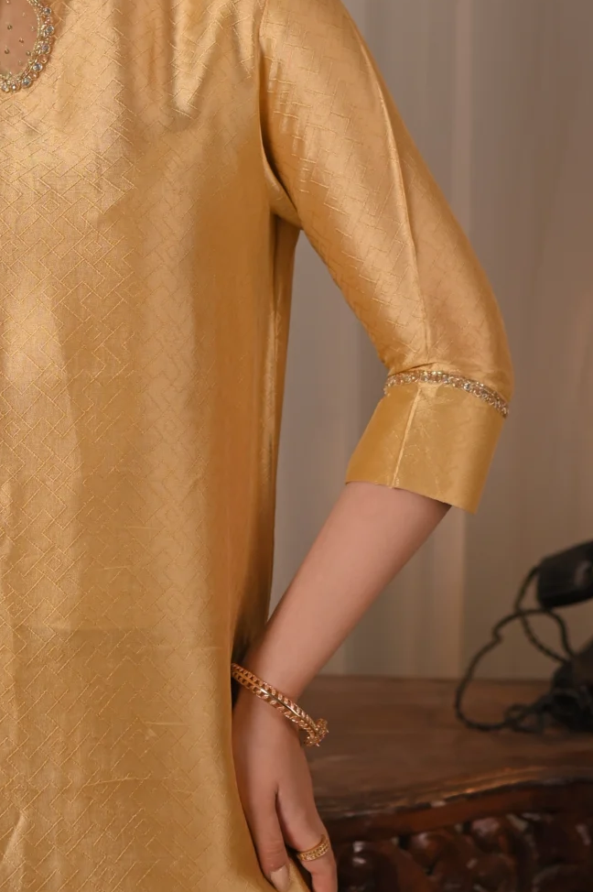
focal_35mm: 92
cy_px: 208
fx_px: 2276
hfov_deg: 14.7
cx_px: 54
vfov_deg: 21.9
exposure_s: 1/100
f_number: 2.8
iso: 160
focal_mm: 35
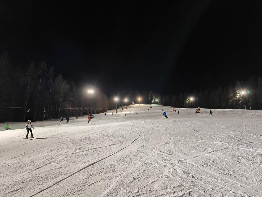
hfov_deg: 73.9
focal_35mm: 23
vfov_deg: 58.9
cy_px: 98
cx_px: 131
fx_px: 174
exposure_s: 1/50
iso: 2500
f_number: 1.6
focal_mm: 6.06
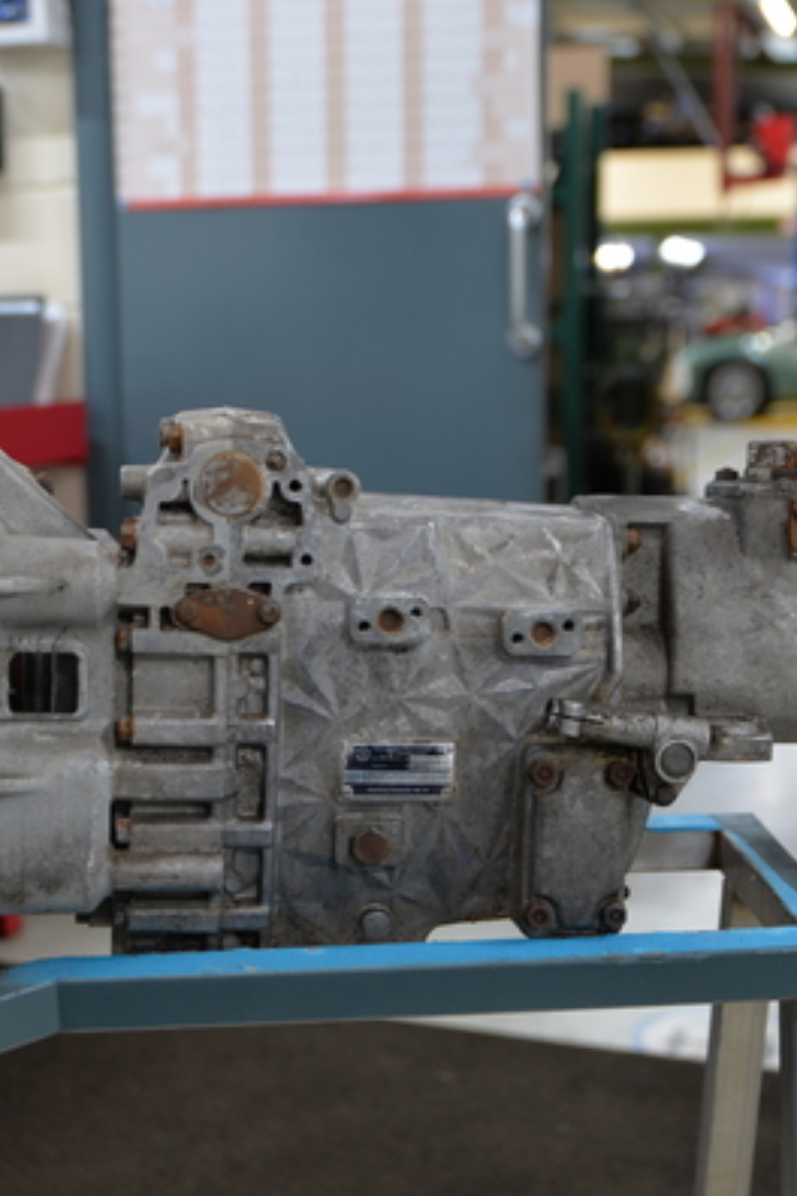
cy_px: 596
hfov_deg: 16.1
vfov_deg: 23.9
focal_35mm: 85
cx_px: 353
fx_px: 2822
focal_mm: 56
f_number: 2.8
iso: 100
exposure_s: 1/13
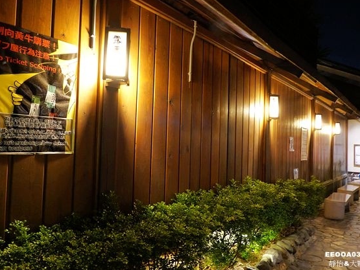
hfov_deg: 65.2
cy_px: 133
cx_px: 193
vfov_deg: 51.4
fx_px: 281
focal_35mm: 27
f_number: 2.8
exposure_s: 1/8
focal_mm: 9
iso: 1250
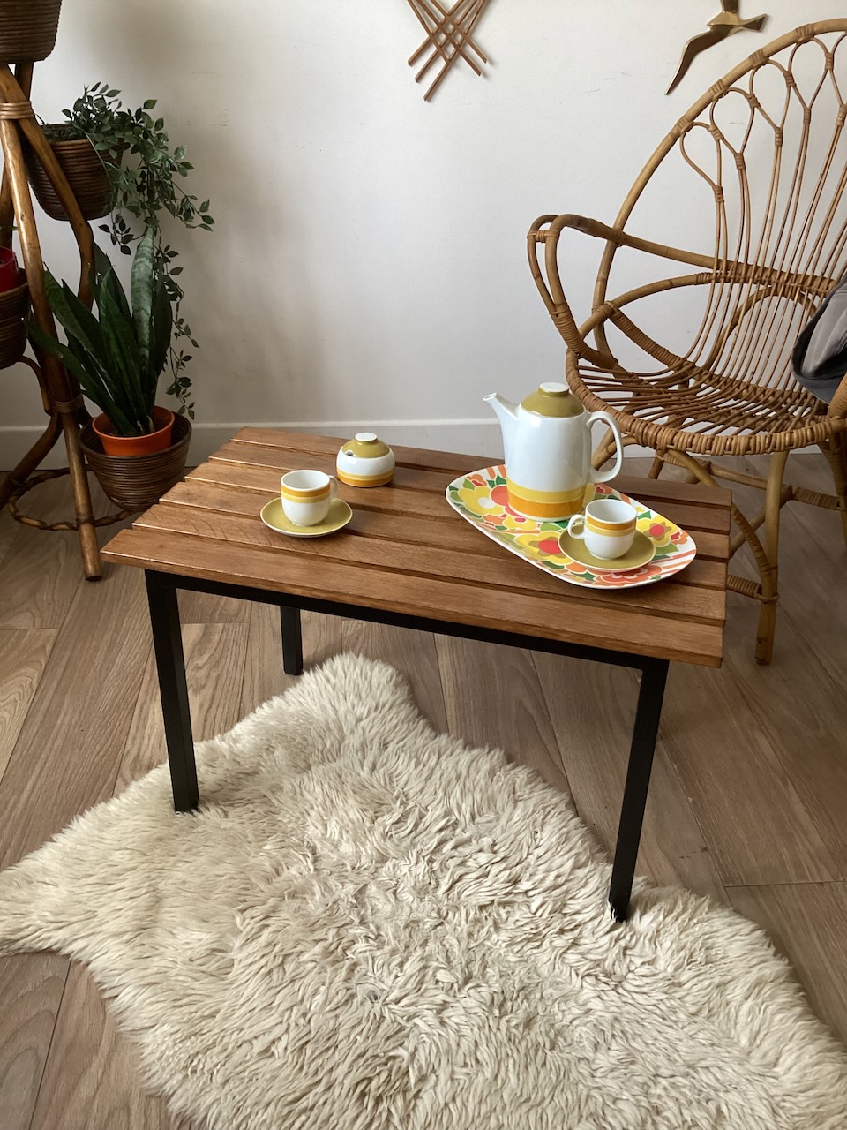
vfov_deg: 58.4
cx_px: 424
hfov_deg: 45.4
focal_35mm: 31
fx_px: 1011
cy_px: 565
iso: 320
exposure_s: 1/40
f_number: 2.4
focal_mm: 3.3
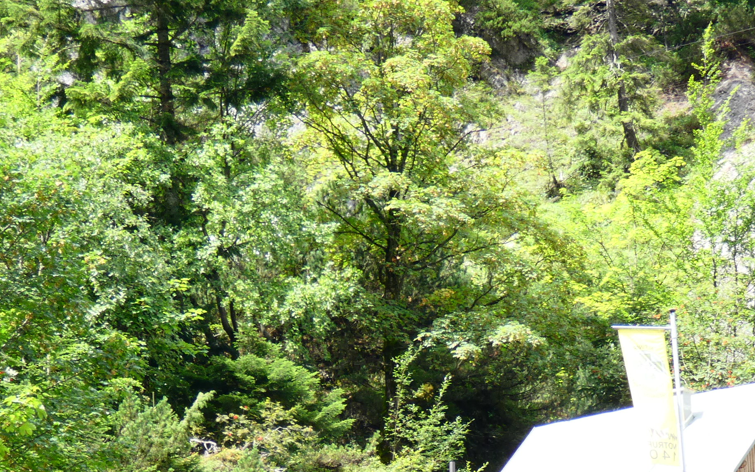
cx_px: 390
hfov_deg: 13.2
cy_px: 476
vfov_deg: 8.3
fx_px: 3251
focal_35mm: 158
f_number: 4.5
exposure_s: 1/160
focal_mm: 14.1
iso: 80
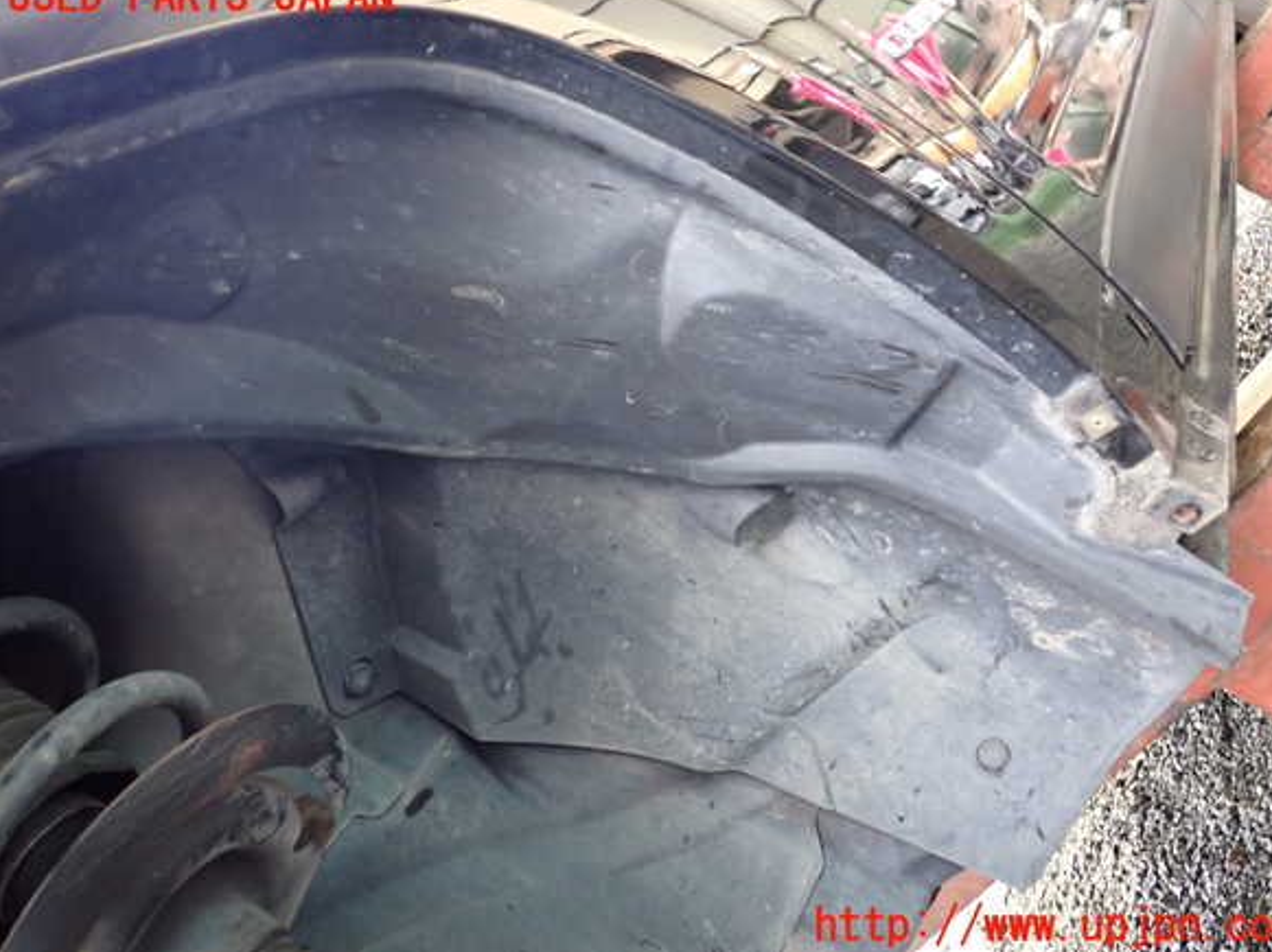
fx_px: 1138
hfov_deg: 58.4
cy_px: 462
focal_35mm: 31
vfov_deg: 45.4
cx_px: 652
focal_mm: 5.4
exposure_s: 1/30
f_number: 2.3
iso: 500
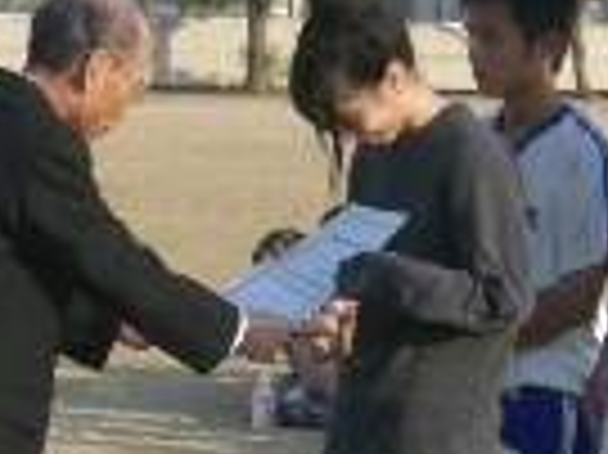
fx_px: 4317
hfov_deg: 8.0
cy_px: 378
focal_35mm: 246
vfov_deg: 6.0
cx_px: 432
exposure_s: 1/320
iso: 50
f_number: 3.9
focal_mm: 12.2
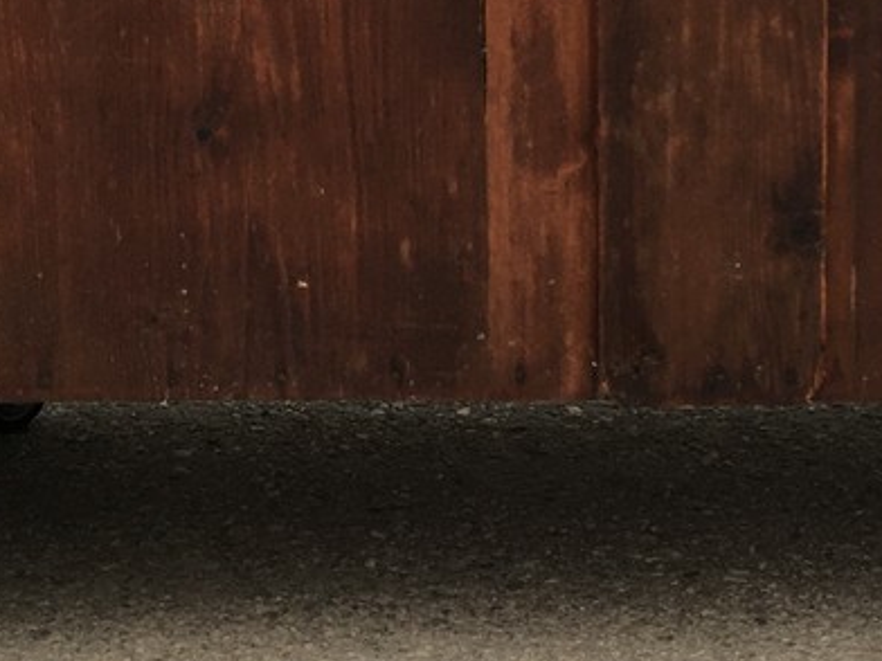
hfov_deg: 17.6
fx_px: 2828
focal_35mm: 111
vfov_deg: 13.1
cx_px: 702
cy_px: -82
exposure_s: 1/100
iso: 32
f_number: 2.2
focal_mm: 4.15
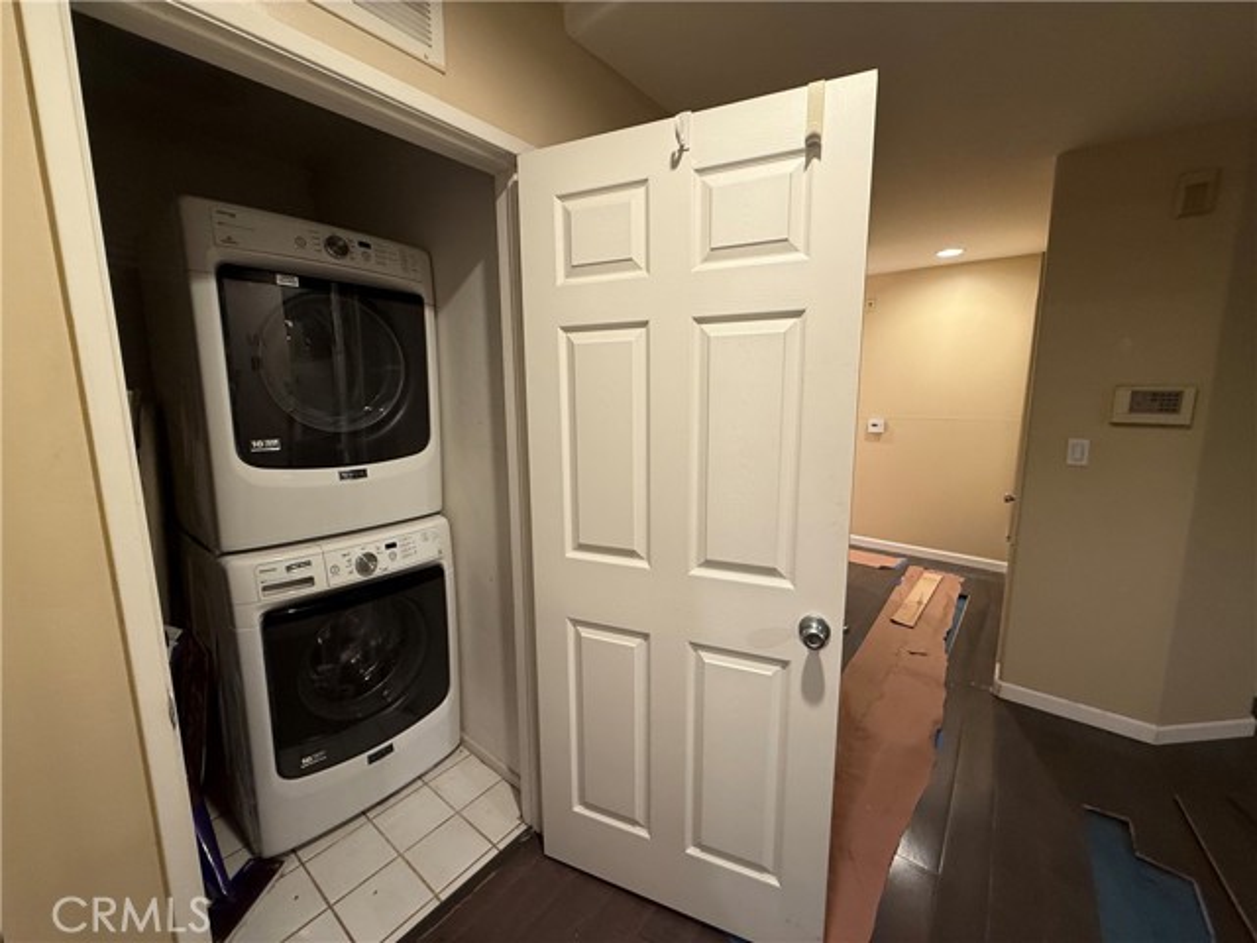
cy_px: 472
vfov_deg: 85.7
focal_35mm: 14
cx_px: 628
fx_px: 508
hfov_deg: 102.1
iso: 160
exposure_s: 1/60
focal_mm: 2.22
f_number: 2.2
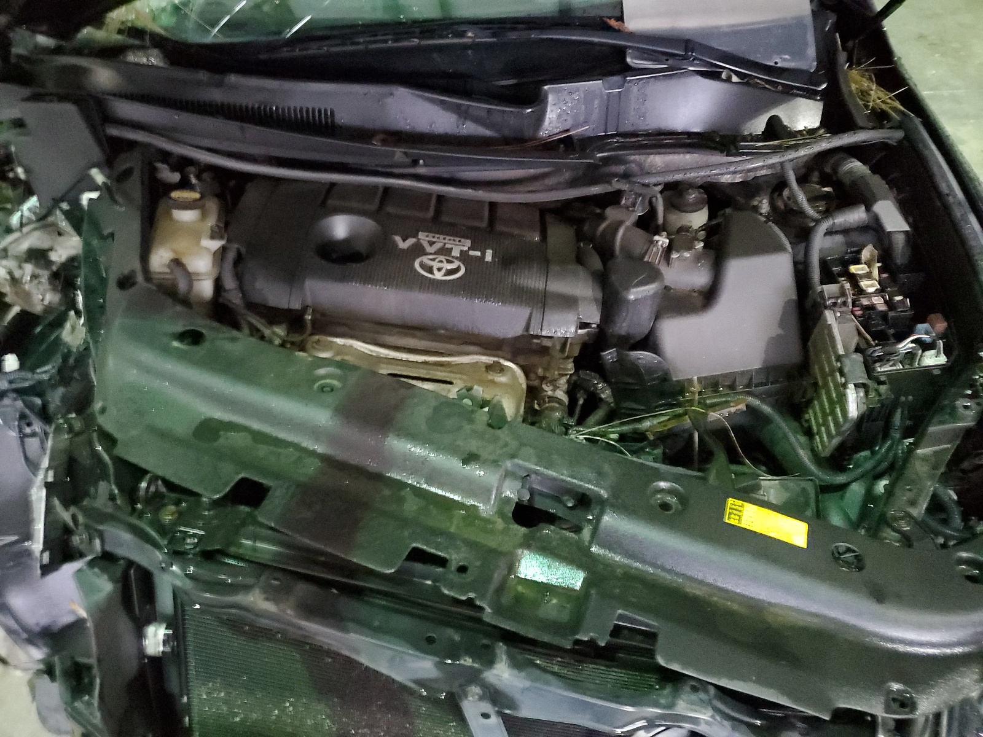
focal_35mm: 26
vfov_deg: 53.1
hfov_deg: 67.3
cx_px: 492
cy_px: 368
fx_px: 738
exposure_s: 1/9
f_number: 1.5
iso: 988
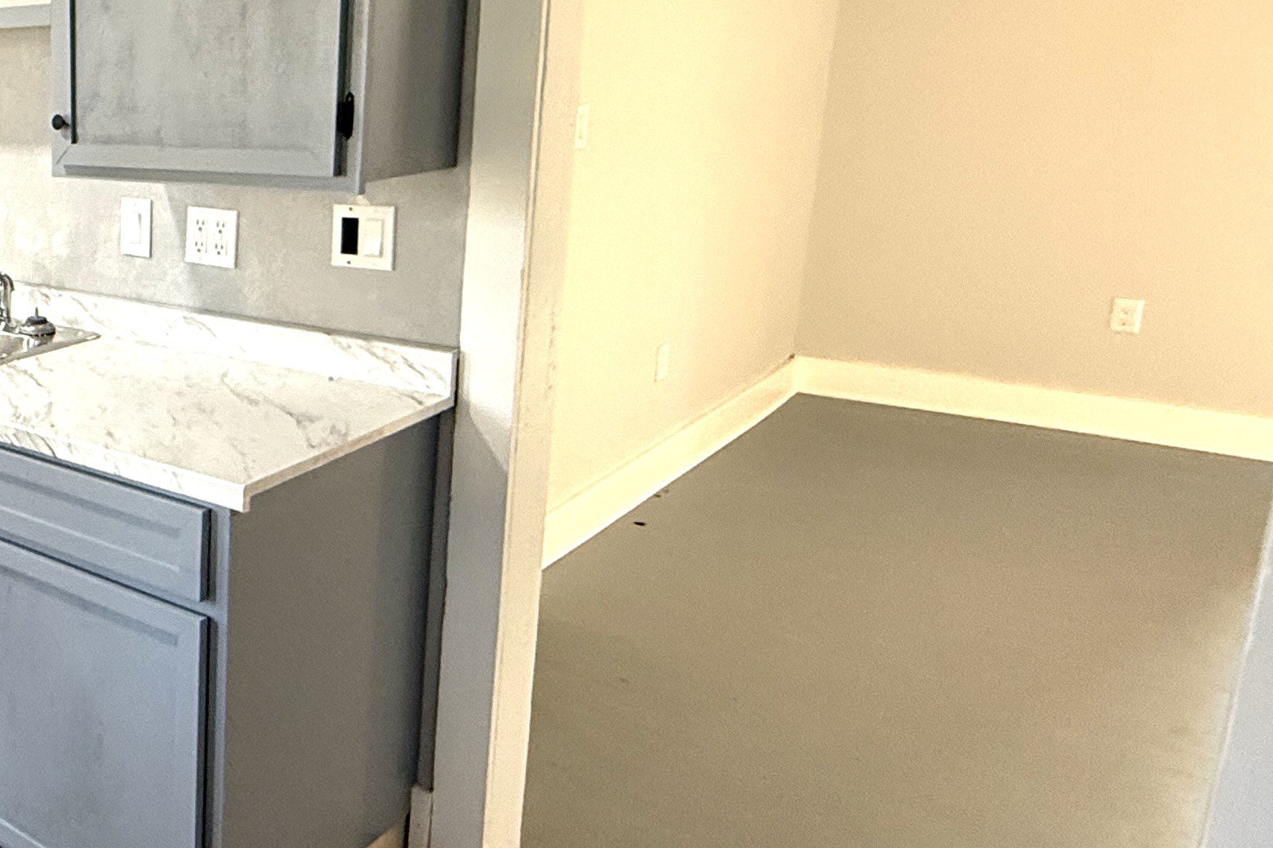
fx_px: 1238
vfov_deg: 37.7
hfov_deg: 42.6
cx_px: -131
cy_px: 335
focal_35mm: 35
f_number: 2.2
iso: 250
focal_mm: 2.22
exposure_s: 1/120
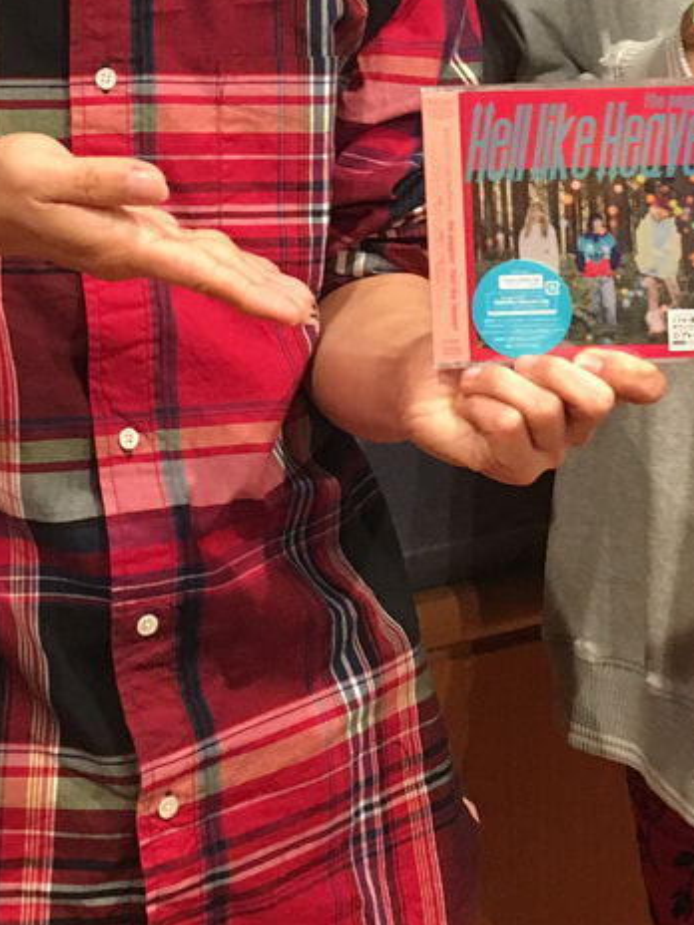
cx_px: 501
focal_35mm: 80
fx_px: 2139
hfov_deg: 18.3
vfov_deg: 23.3
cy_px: -12
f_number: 2.2
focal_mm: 4.15
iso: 200
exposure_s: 1/30
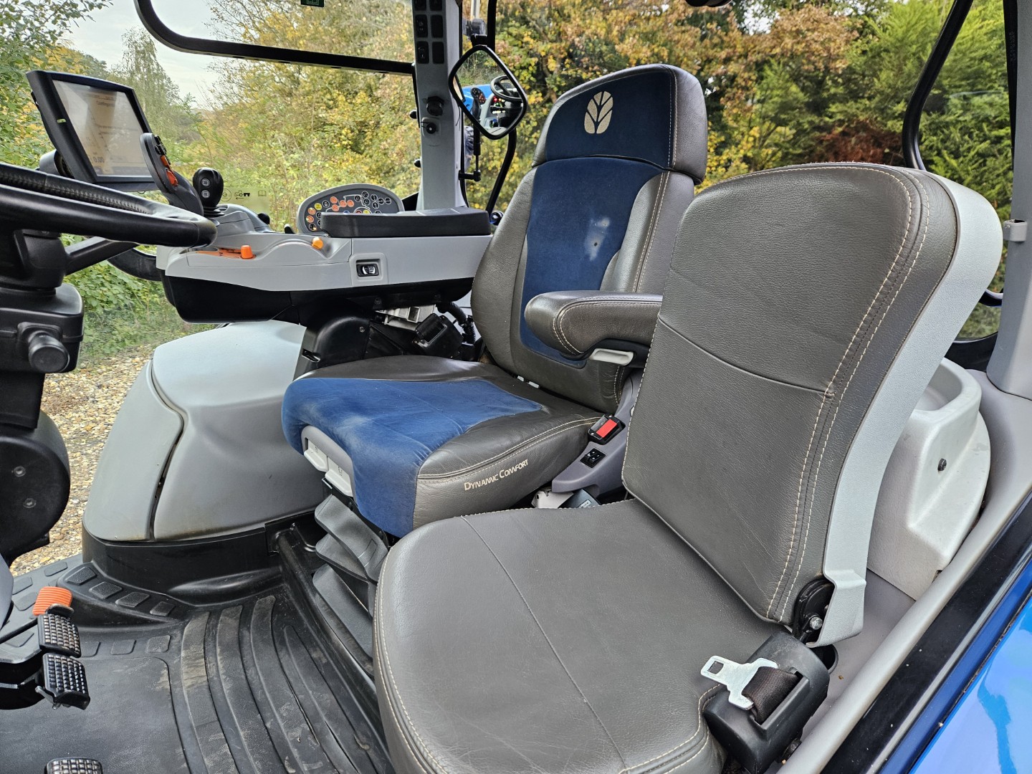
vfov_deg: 58.9
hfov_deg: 73.9
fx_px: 686
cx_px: 516
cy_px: 387
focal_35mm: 23
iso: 250
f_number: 1.8
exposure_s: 1/180
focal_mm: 5.4
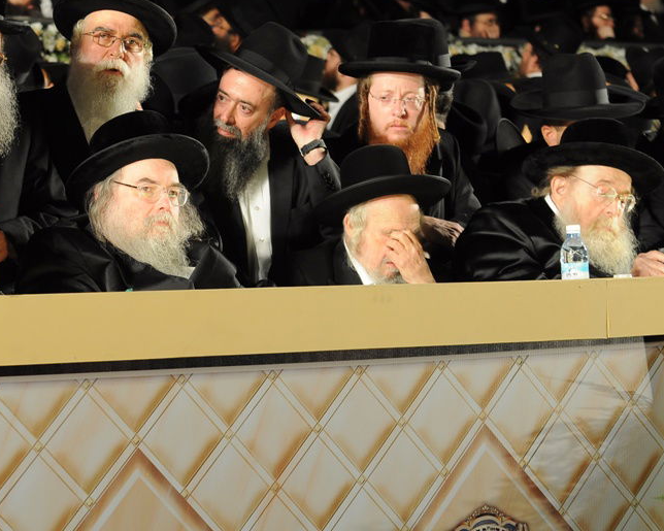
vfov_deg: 9.2
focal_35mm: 168
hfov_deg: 11.5
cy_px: 205
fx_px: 3296
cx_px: 168
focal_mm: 75
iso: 400
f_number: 3.5
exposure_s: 1/60
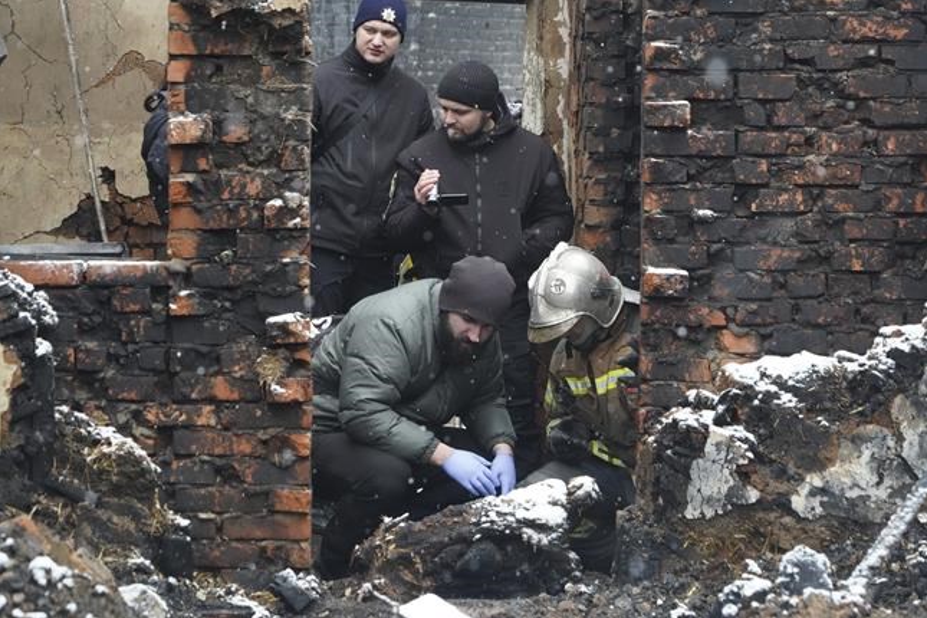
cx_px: 466
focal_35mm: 137
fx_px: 3527
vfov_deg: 10.0
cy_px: 308
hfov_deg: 15.0
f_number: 8
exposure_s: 1/500
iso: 8000
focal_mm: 136
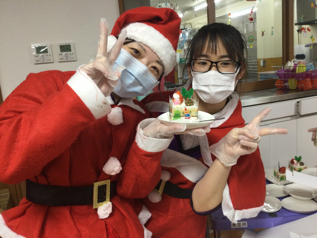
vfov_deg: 45.4
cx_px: 158
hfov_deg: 58.4
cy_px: 119
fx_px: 284
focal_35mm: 31
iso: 64
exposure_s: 1/30
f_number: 2.4
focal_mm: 3.3
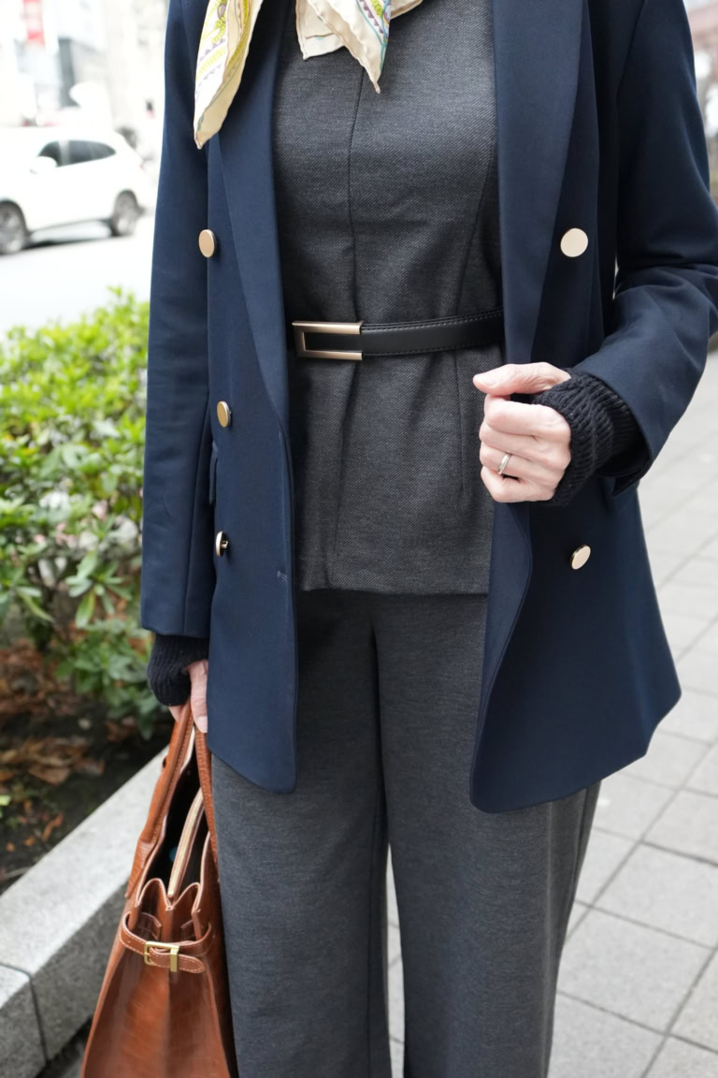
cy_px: 539
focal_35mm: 36
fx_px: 1077
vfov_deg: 53.1
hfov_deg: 36.9
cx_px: 359
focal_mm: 24
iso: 4000
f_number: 2.8
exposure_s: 1/1880
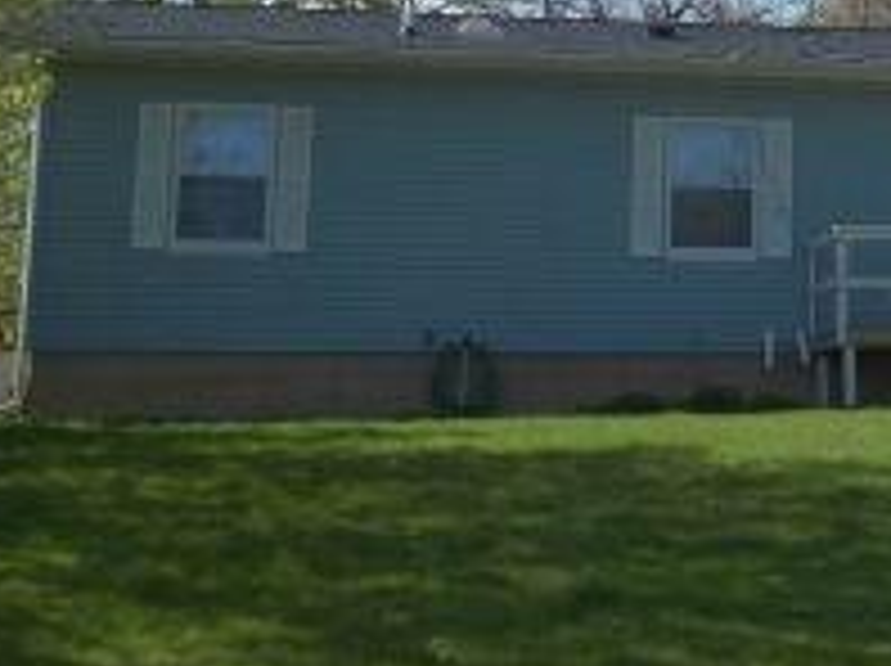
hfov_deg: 20.5
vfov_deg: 15.8
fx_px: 2339
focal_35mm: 91
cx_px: 981
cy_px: -61
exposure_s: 1/160
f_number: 8
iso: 64
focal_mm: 6.5
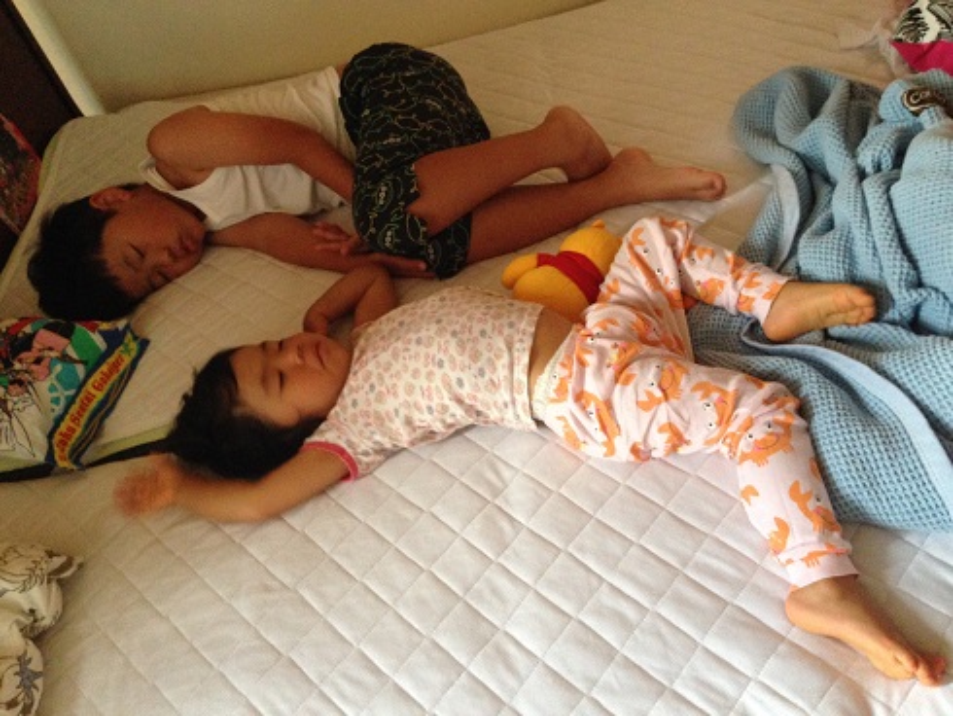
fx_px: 909
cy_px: 358
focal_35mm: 33
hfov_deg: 55.3
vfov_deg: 43.0
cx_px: 476
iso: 400
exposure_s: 1/20
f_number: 2.4
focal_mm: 4.12
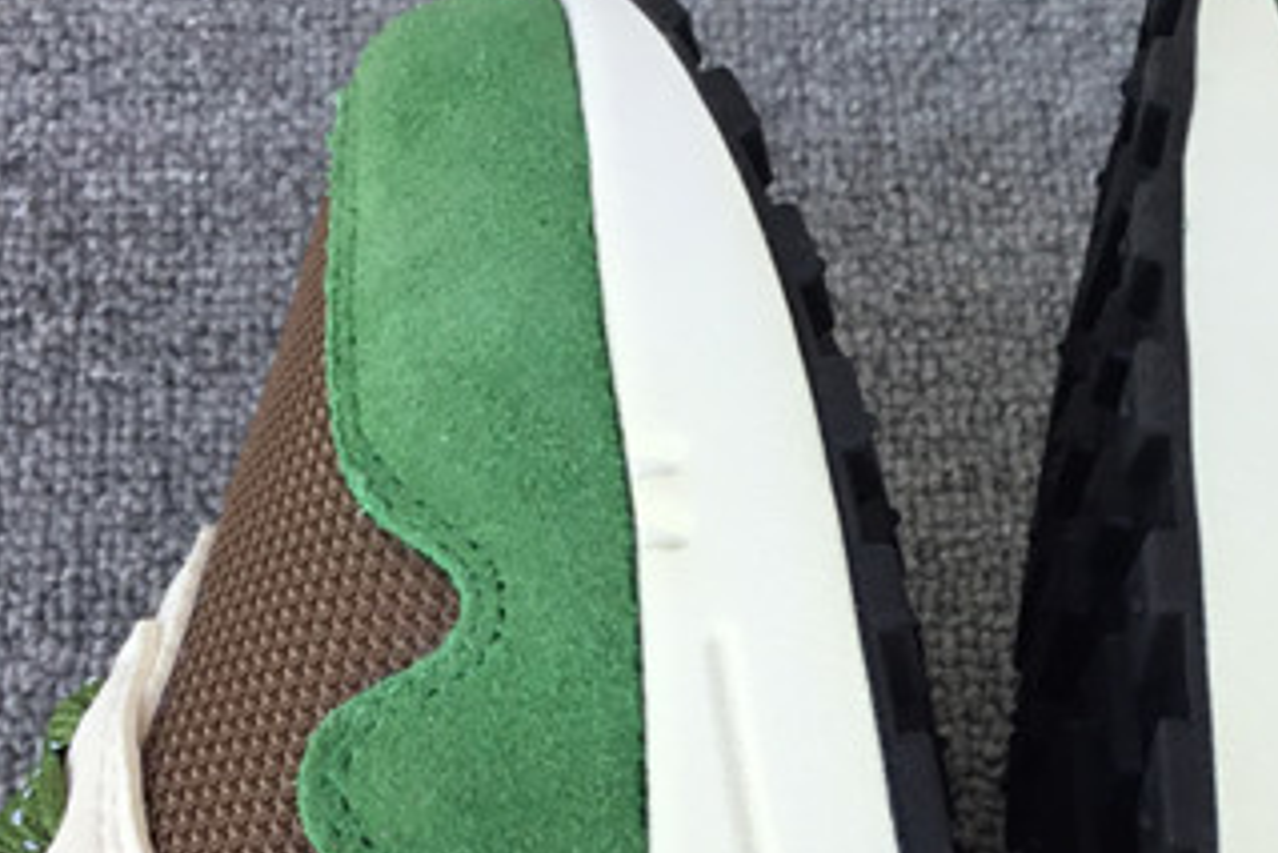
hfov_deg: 22.1
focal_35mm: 91
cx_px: 986
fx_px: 3232
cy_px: 683
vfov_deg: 15.0
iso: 25
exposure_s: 1/102
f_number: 2.4
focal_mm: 3.3
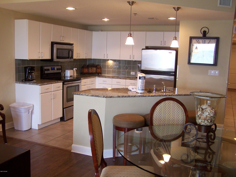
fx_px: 259
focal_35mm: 38
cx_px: 118
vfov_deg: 37.7
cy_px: 88
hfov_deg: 49.0
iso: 140
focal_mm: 6.3
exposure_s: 1/20
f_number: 2.8
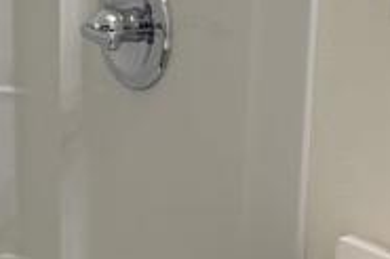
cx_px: 167
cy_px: 350
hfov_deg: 14.9
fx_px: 1494
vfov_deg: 9.7
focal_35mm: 138
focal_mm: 6.76
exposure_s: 1/120
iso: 125
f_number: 1.78
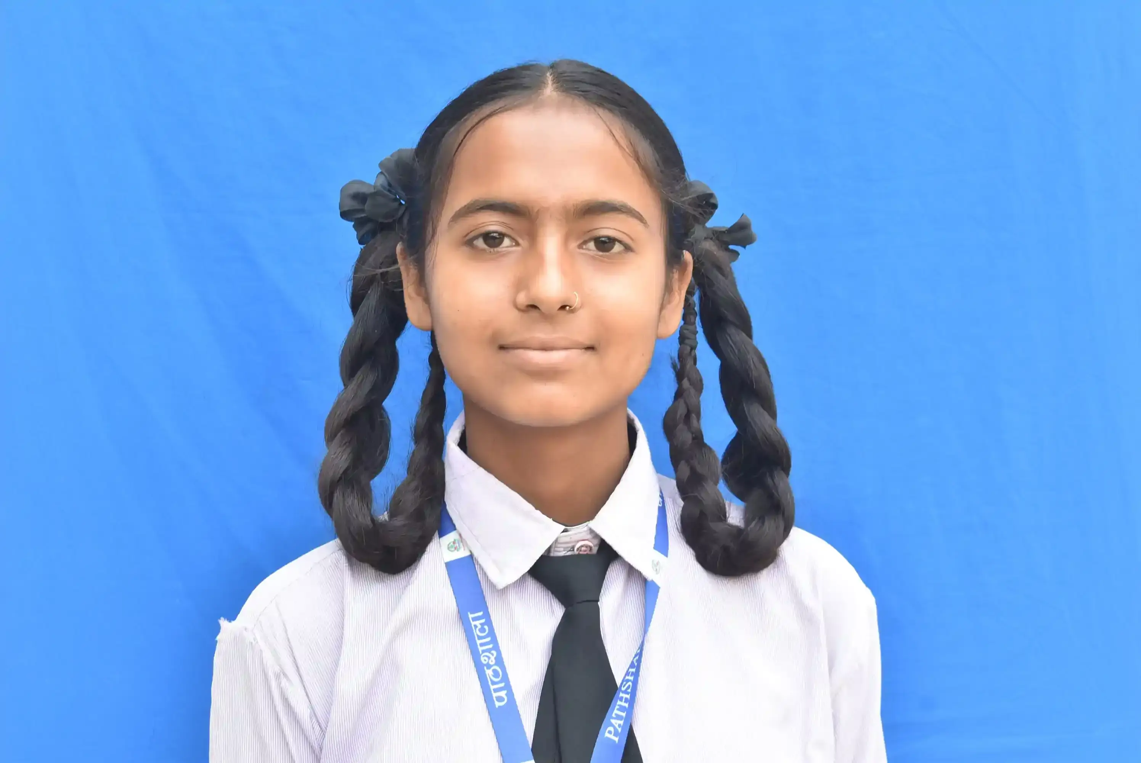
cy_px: 382
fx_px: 2284
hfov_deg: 28.1
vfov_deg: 19.0
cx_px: 570
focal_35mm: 72
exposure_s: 1/60
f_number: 8
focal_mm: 48
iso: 500
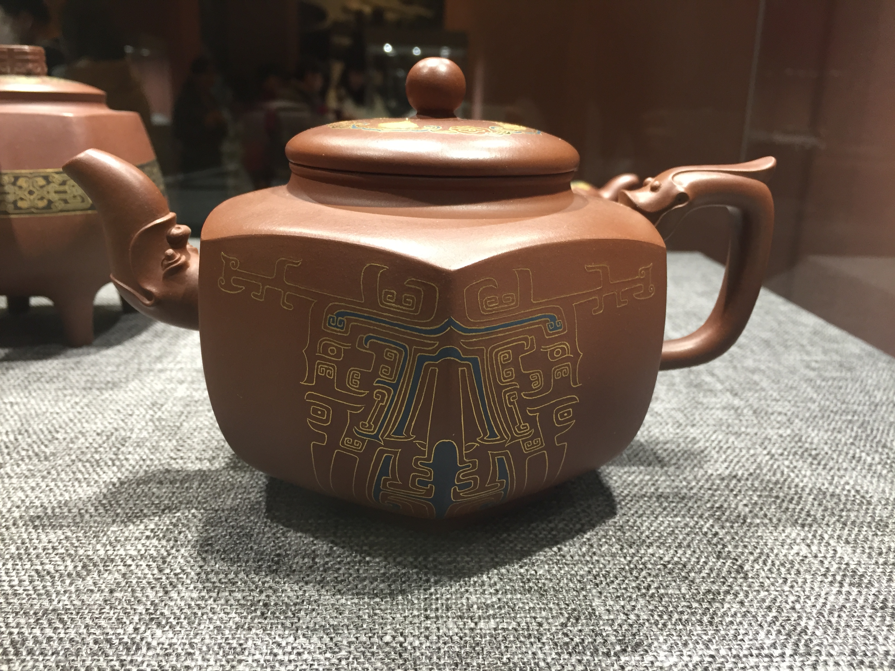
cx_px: 448
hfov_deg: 61.7
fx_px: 750
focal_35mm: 29
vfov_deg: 48.2
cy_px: 336
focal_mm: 4.15
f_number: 2.2
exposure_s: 1/33
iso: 125
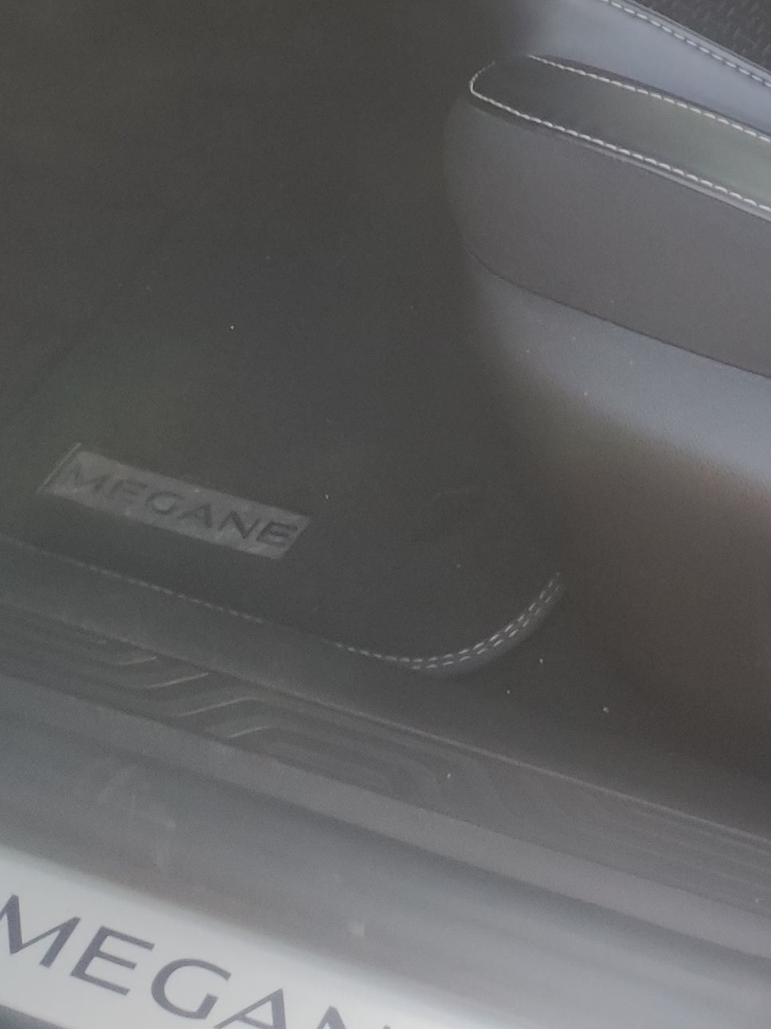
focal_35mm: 61
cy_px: -574
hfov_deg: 19.1
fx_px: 1814
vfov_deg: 23.9
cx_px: 1332
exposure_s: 1/50
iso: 150
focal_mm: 4.74
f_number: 1.79
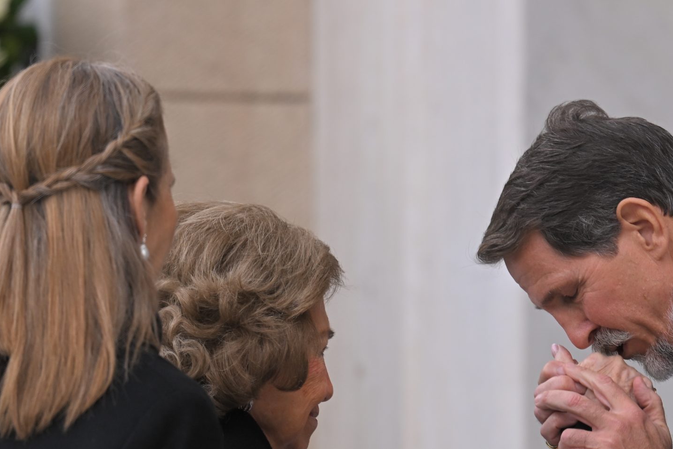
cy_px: 357
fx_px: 17070
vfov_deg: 1.5
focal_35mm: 913
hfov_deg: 2.3
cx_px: 519
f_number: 7.1
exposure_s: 1/640
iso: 900
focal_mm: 510
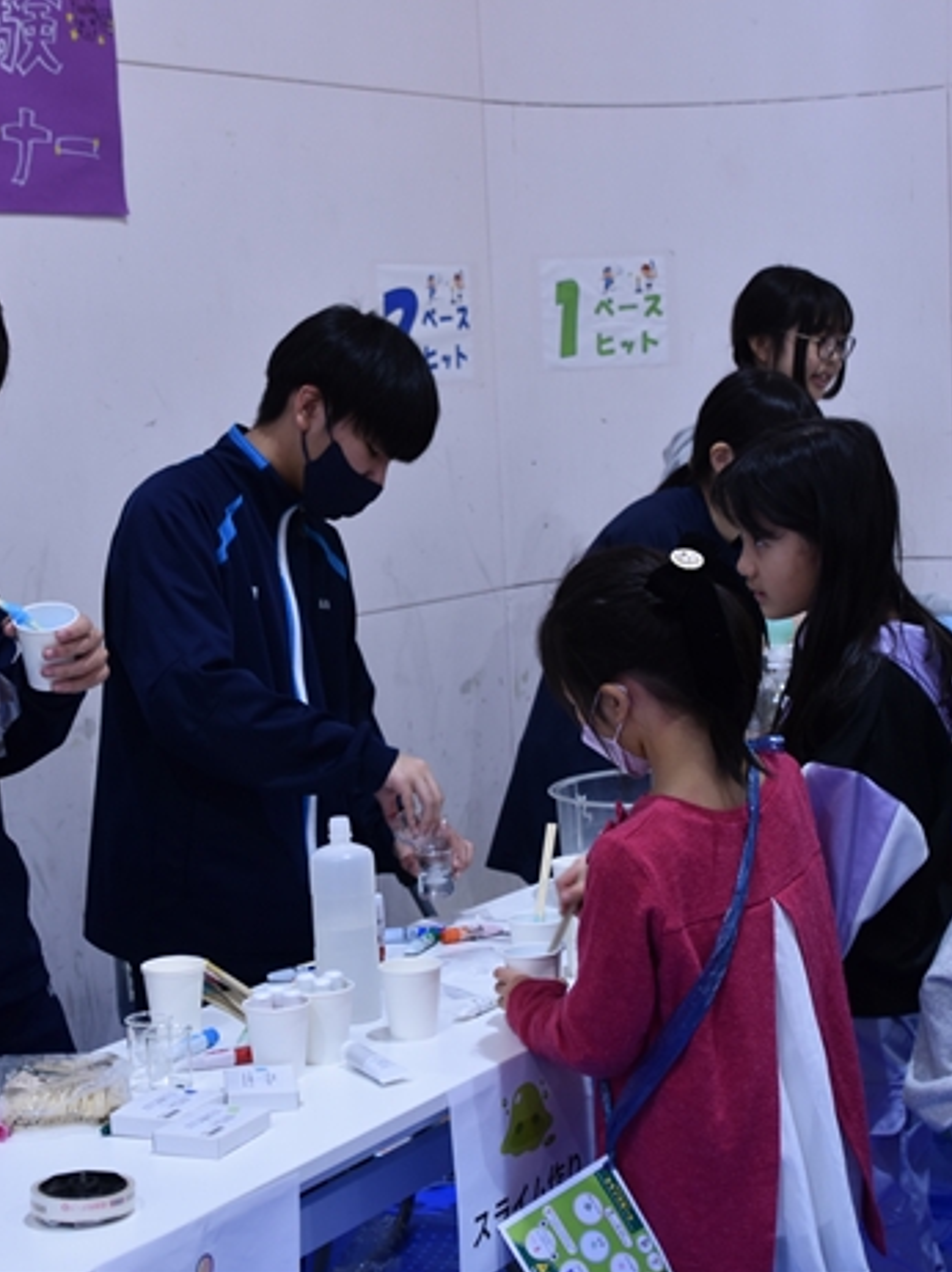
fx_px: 2569
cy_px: 635
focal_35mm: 70
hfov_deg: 21.0
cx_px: 528
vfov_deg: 27.8
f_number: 4
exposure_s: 1/60
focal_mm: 32
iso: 400
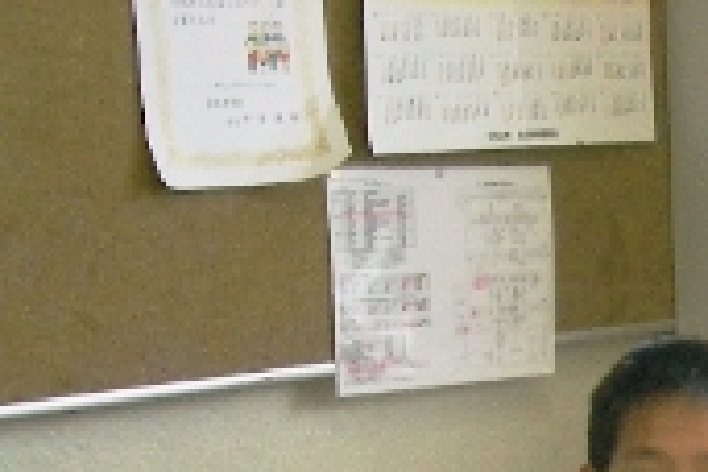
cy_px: 865
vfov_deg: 9.6
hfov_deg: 14.0
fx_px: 2674
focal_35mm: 136
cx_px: 1114
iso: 50
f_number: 2.6
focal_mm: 5.8
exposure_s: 1/80
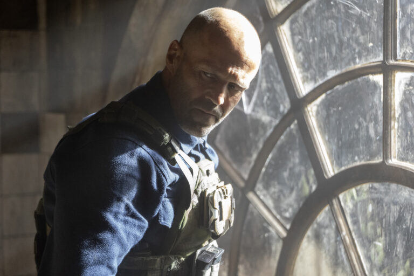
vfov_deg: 15.4
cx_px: 207
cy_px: 138
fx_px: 1023
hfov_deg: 22.9
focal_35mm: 89
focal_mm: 89
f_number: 4
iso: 6400
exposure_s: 1/400
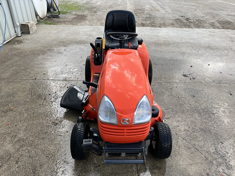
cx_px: 118
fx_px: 176
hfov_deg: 67.3
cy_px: 88
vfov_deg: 53.1
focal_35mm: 26
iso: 50
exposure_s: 1/864
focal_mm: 5.1
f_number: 1.6
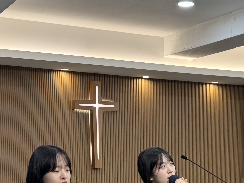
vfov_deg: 17.0
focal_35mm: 83
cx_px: 167
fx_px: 585
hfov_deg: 23.4
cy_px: 221
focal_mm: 6.76
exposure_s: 1/120
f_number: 1.78
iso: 100
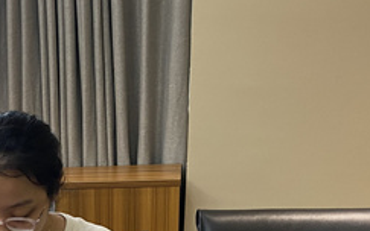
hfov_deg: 28.3
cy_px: 292
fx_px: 686
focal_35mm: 68
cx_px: -5
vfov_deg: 18.0
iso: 80
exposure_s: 1/50
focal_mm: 4.25
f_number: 1.8
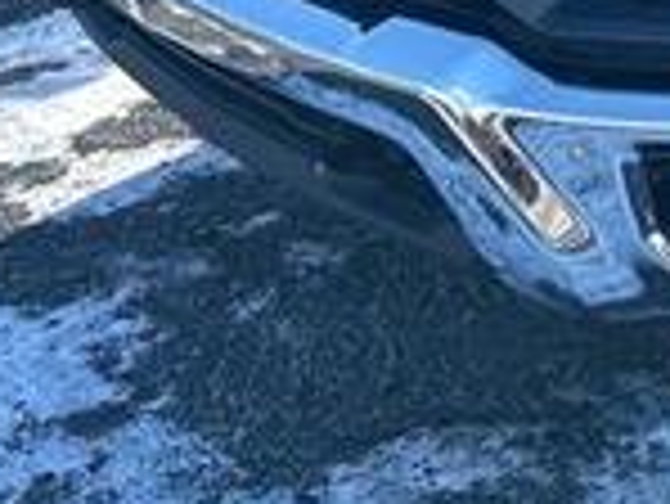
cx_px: 1003
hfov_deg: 20.6
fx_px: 1569
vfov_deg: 16.9
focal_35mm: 81
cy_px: -194
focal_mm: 6.76
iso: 100
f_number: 1.78
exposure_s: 1/1812
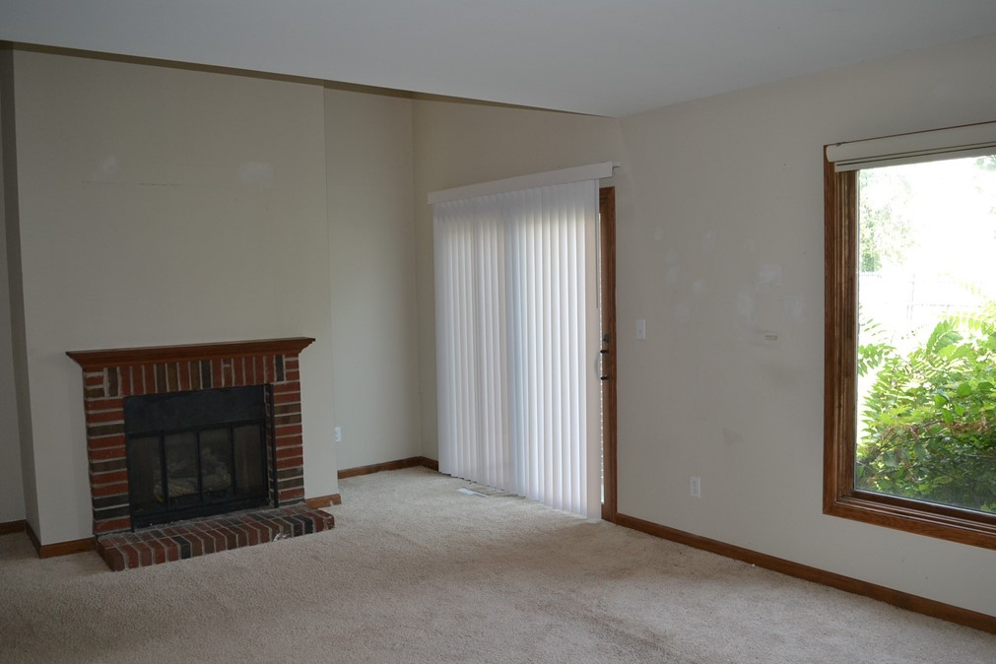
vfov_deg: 44.9
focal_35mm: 29
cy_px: 349
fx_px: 802
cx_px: 527
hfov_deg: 63.6
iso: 320
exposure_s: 1/125
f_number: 4
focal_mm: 18
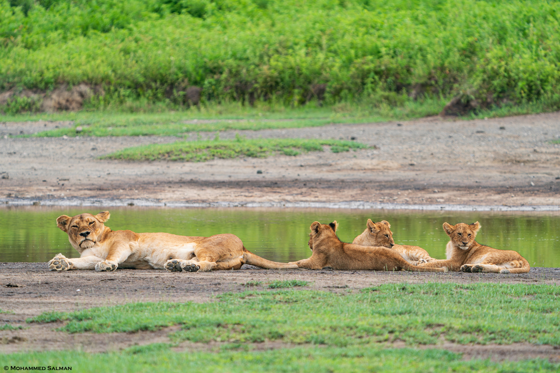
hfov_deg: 5.7
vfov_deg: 3.8
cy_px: 186
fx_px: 5584
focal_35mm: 359
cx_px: 280
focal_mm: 359
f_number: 6.3
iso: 500
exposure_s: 1/500
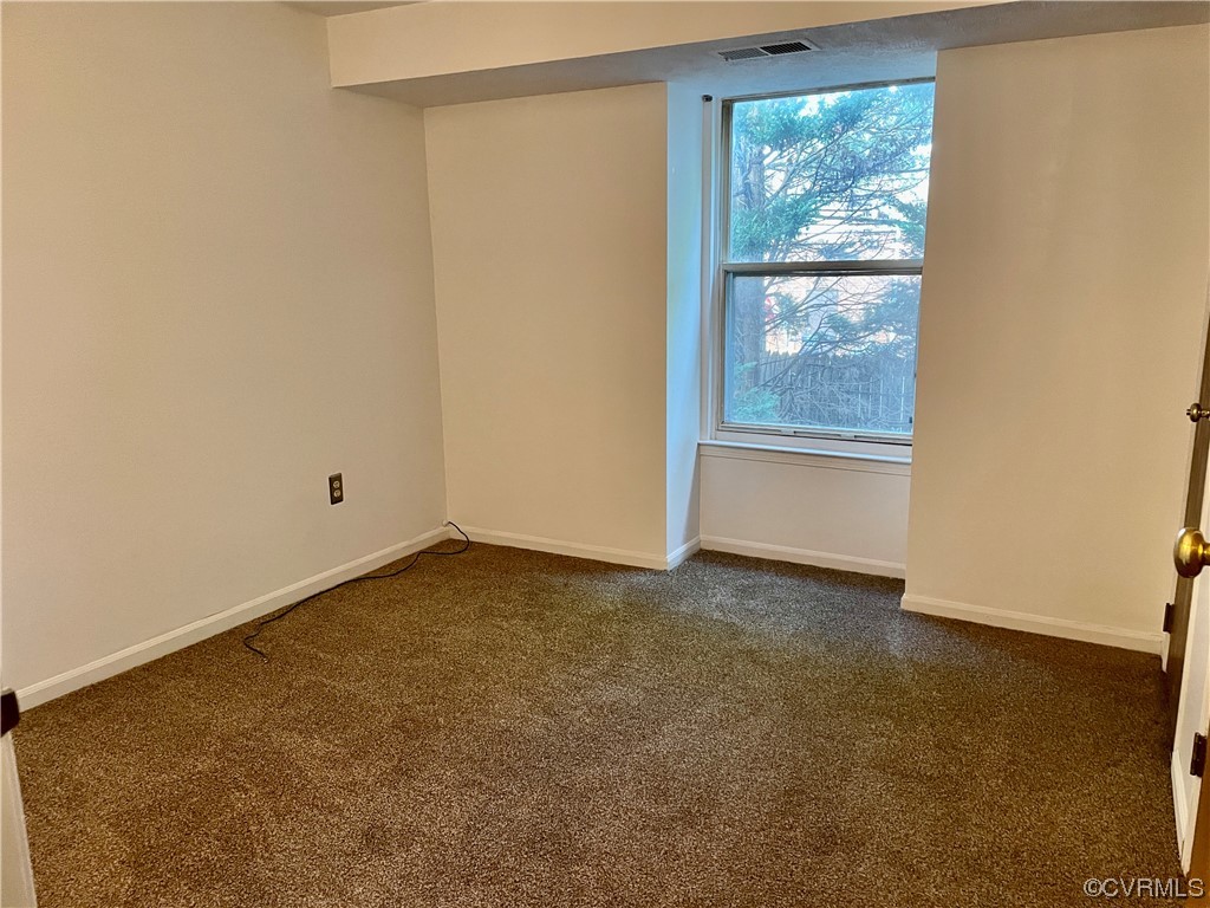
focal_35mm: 26
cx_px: 605
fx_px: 909
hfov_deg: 67.3
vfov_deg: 53.1
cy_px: 454
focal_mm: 4.2
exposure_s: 1/40
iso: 400
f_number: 1.6
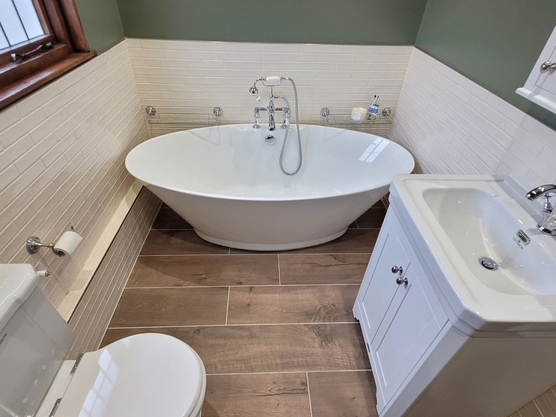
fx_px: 225
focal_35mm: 14
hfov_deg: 102.1
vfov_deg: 85.7
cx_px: 279
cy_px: 210
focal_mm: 1.74
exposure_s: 1/50
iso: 125
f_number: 2.2
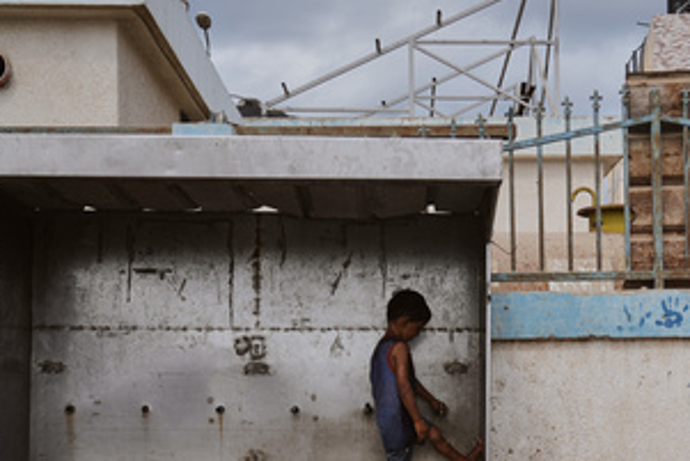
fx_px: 978
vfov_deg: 25.9
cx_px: 424
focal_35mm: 51
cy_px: 382
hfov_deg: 38.7
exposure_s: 1/2000
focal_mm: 30
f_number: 4
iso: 160
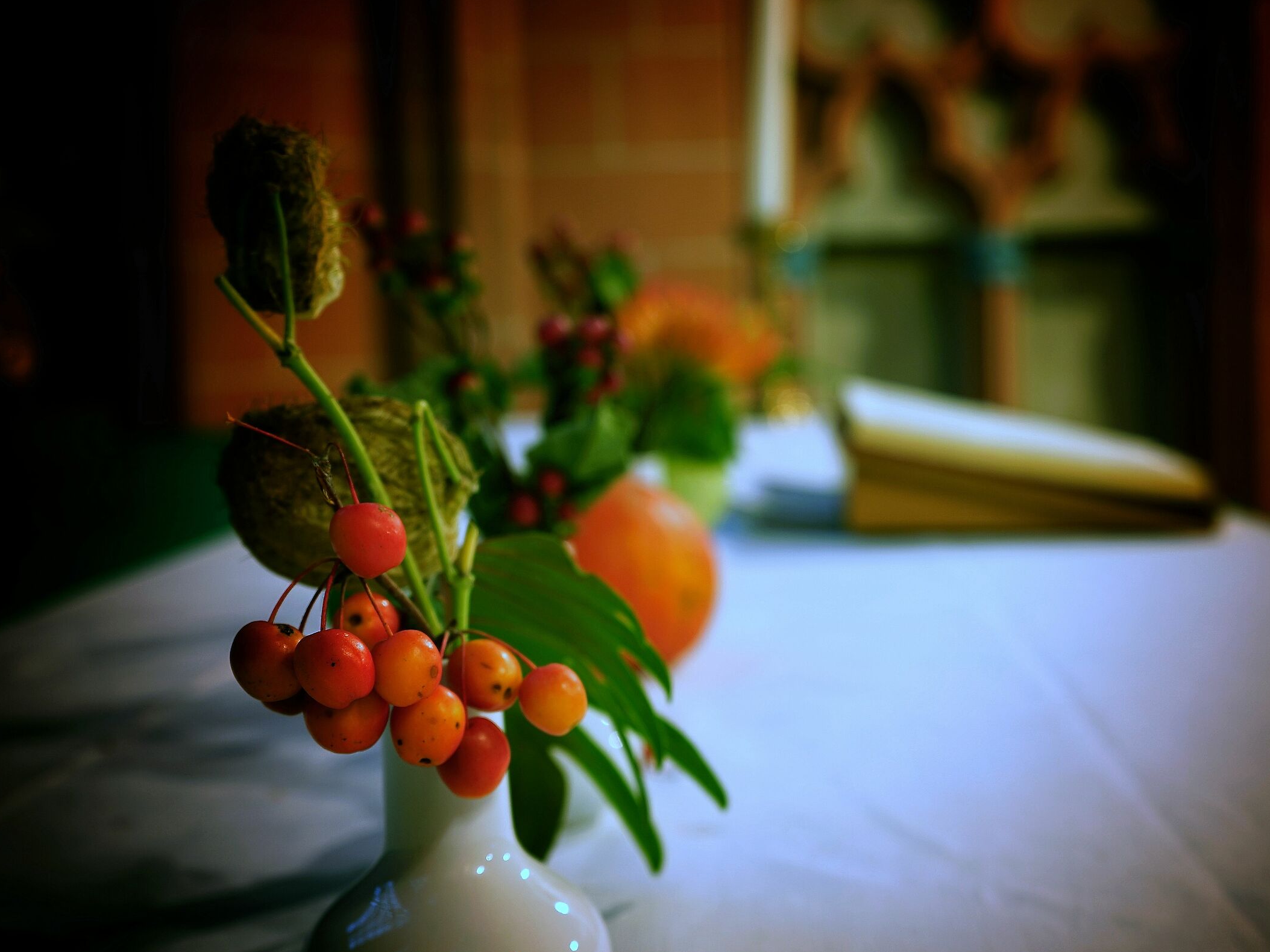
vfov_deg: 31.5
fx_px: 1688
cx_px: 716
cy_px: 478
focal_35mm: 46
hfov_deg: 41.2
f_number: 5.6
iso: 100
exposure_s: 5
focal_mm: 42
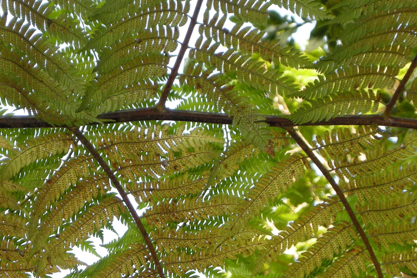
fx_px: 2815
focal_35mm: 243
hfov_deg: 8.5
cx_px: 211
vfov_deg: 5.7
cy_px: 178
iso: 149
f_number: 5.1
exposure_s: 1/50
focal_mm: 24.5
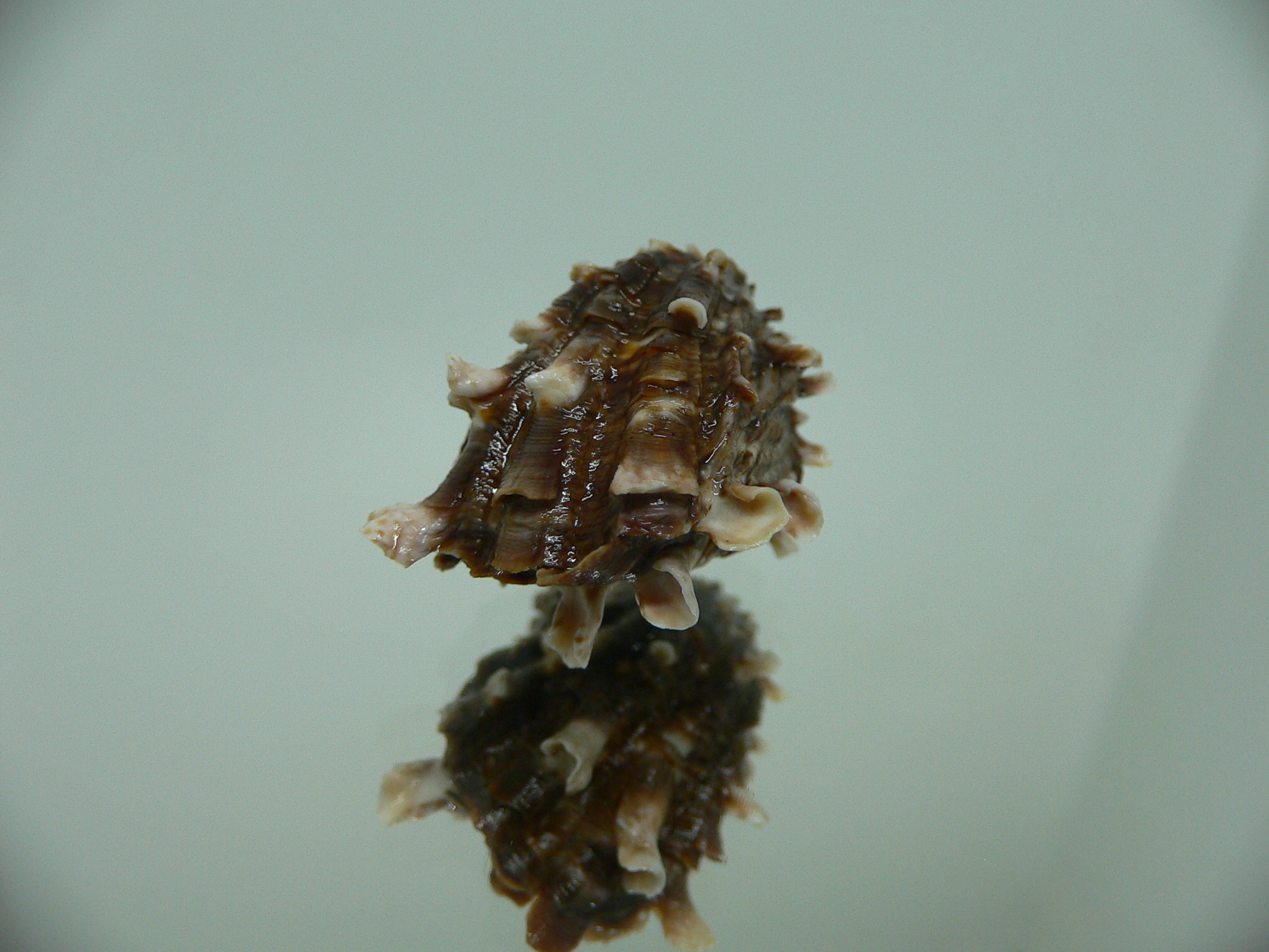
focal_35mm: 35
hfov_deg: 52.6
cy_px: 476
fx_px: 1283
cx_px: 634
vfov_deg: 40.7
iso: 100
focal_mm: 4.6
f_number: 2.8
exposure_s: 1/60
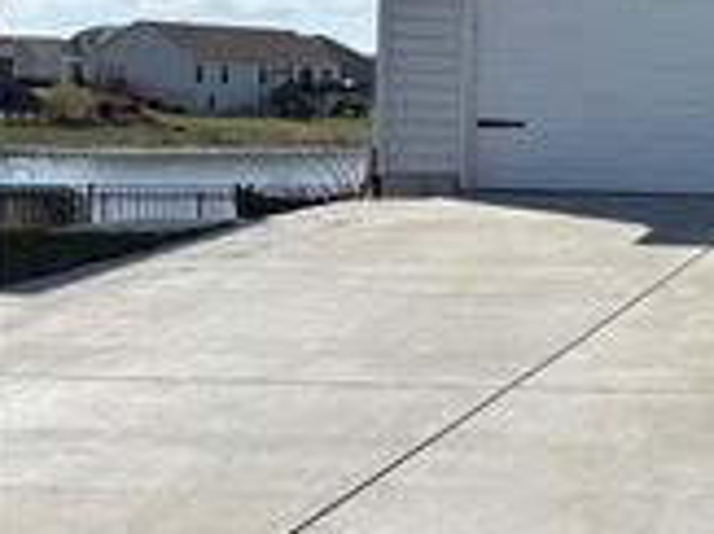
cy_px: 98
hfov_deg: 20.7
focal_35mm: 80
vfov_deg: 18.2
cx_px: 1082
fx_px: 1649
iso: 50
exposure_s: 1/4630
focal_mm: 5.96
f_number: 1.6
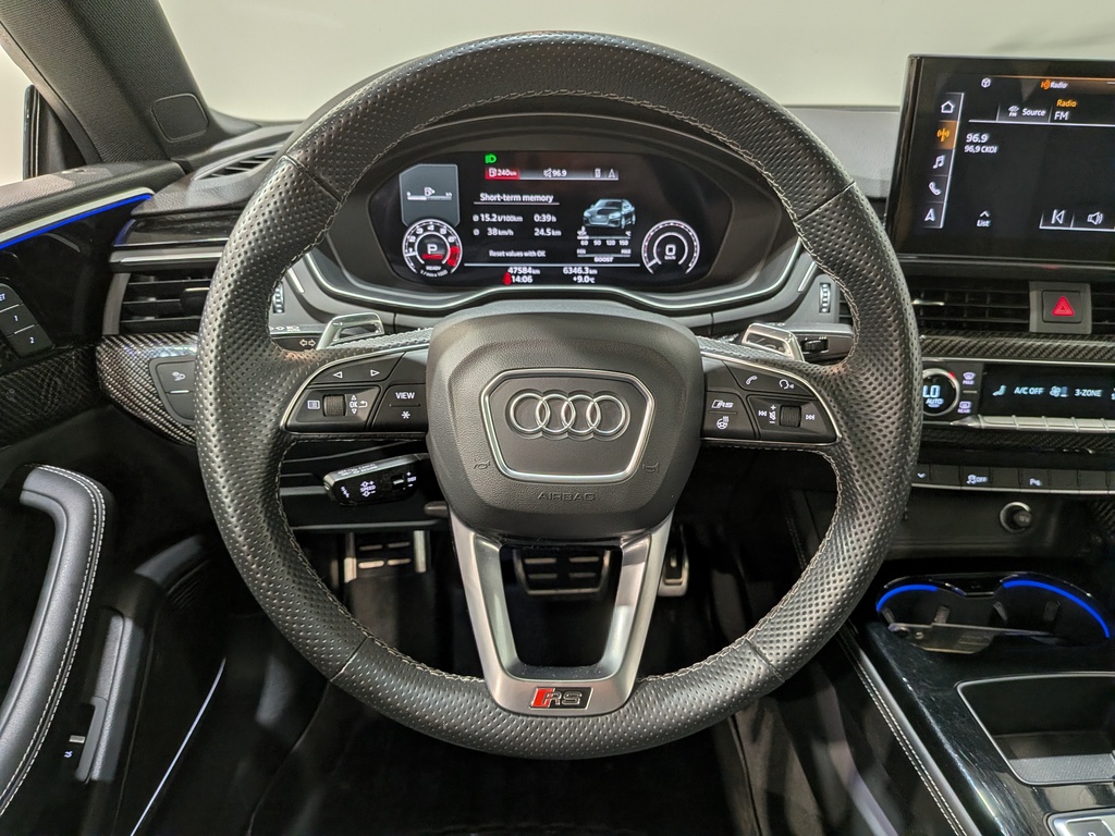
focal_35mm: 24
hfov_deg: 71.6
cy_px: 418
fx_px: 773
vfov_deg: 56.8
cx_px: 558
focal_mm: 4.53
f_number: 1.7
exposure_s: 1/122
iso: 26
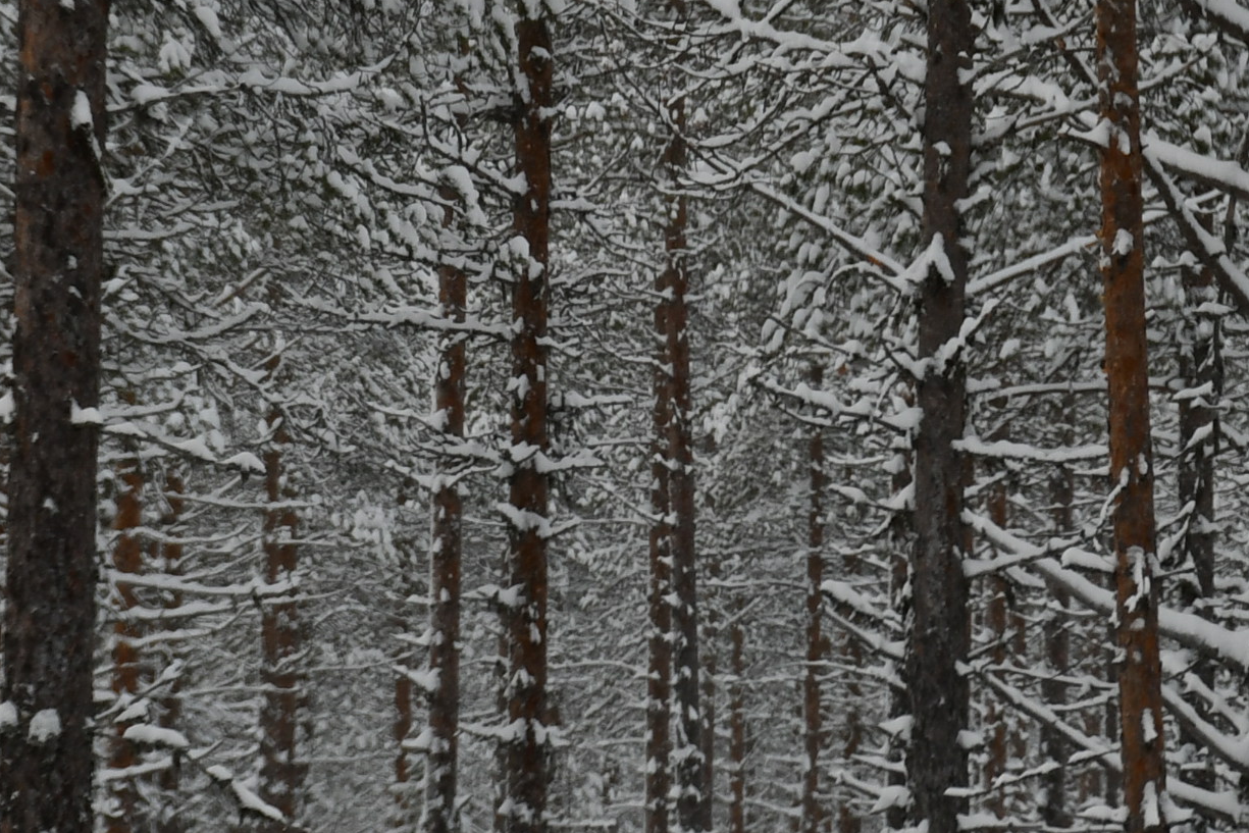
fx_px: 15023
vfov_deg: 3.2
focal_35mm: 433
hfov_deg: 4.8
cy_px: 404
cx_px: 495
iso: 200
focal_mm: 85
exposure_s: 1/250
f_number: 5.6
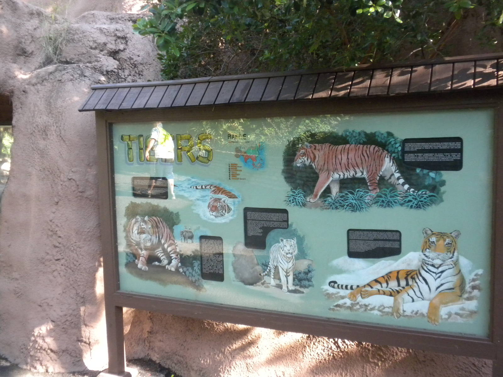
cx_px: 252
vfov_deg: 38.7
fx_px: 538
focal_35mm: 37
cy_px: 188
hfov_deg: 50.1
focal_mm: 6.6
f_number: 3.5
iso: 400
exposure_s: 1/187
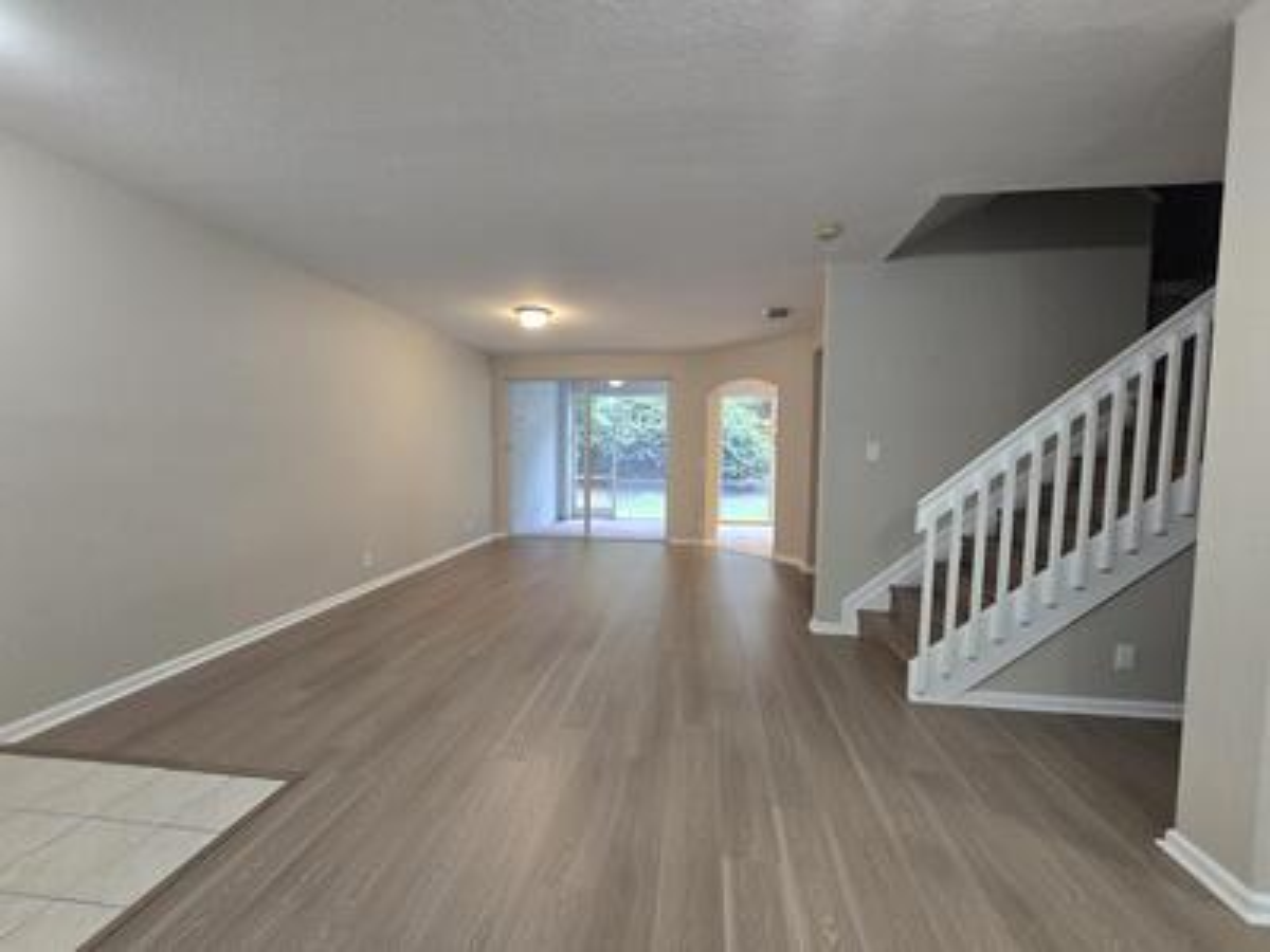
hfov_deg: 106.2
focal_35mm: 13
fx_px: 477
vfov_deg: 89.9
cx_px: 635
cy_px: 476
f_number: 2.2
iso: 500
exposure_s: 1/60
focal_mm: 2.2
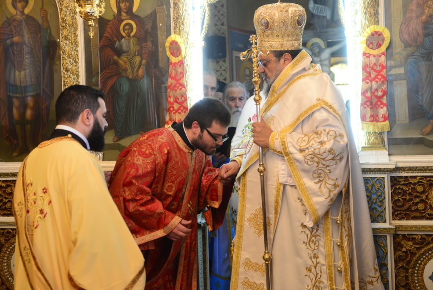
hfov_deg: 39.6
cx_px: 216
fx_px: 602
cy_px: 145
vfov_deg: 27.0
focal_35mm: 50
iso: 2000
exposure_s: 1/250
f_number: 3.5
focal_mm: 50
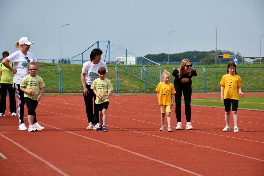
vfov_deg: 8.7
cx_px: 132
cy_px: 88
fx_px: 1151
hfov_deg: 13.1
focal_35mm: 157
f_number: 8
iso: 200
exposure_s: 1/500
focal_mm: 105
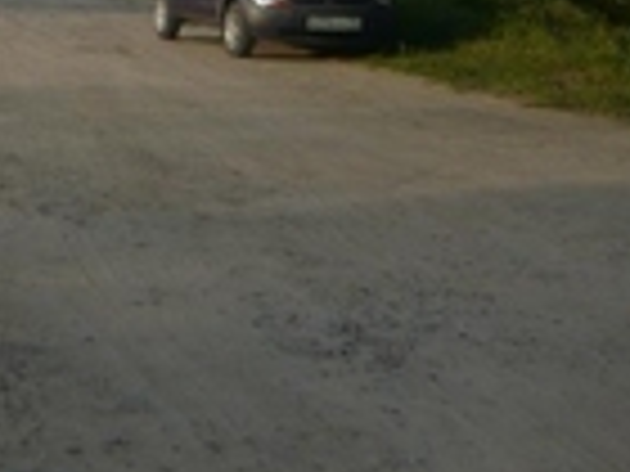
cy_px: -229
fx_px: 1929
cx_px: -288
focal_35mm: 106
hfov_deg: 17.0
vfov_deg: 13.2
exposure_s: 1/500
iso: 100
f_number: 2.8
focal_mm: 5.5
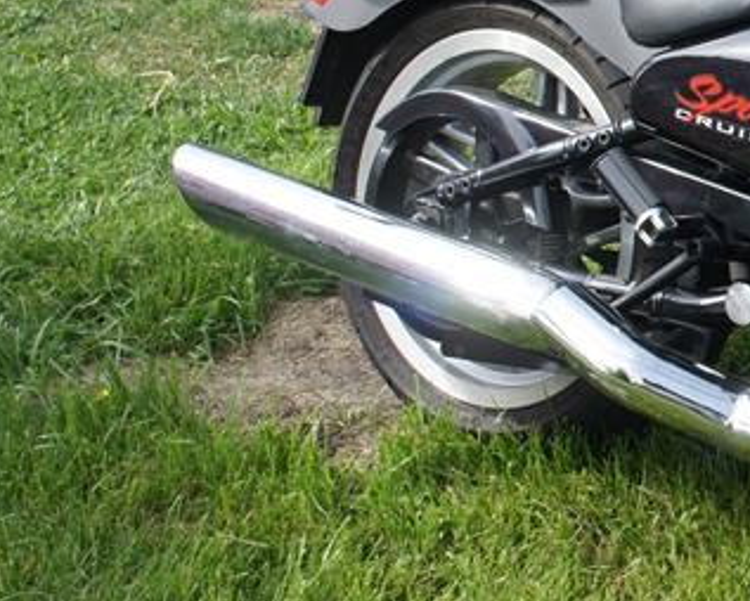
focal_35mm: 100
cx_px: 1155
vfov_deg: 15.3
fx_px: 2221
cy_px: 141
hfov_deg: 17.1
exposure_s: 1/160
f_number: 8
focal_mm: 22
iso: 200
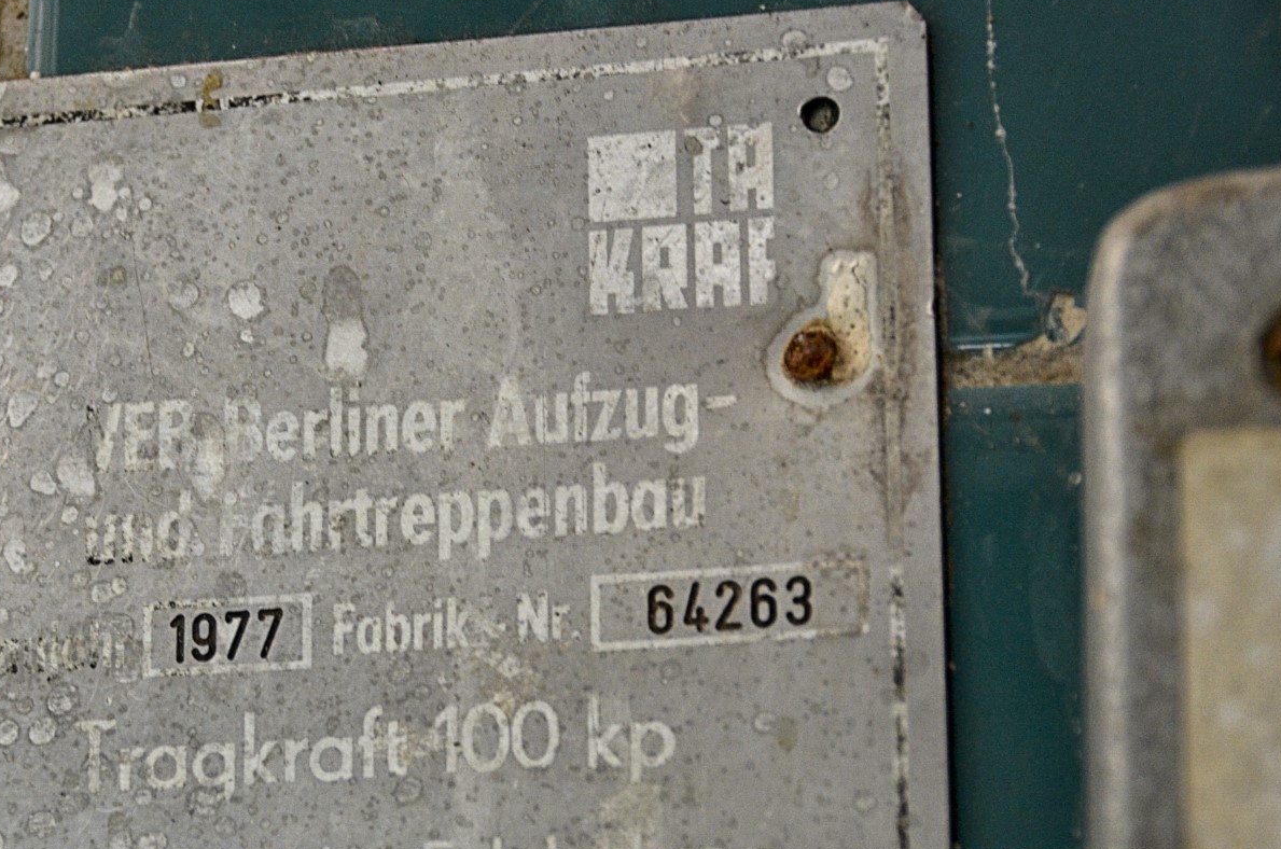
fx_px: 5114
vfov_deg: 9.5
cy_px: 505
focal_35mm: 144
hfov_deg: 14.3
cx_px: 422
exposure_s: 1/20
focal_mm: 70
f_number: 5
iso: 1000
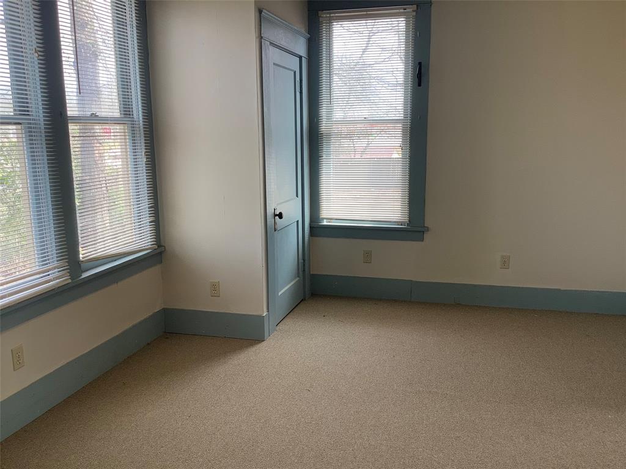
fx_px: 561
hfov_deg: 58.4
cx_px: 313
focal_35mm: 31
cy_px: 234
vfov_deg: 45.4
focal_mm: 3.3
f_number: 2.4
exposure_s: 1/120
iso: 50
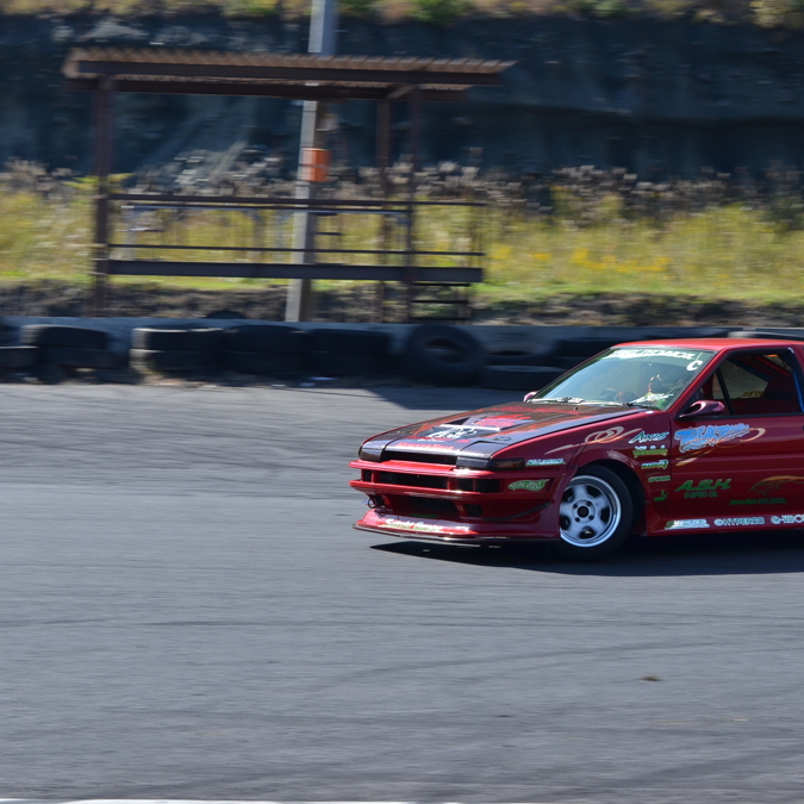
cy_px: 403
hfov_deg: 12.9
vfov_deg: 12.9
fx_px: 3547
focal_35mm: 135
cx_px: 576
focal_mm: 70
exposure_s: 1/250
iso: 200
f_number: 10
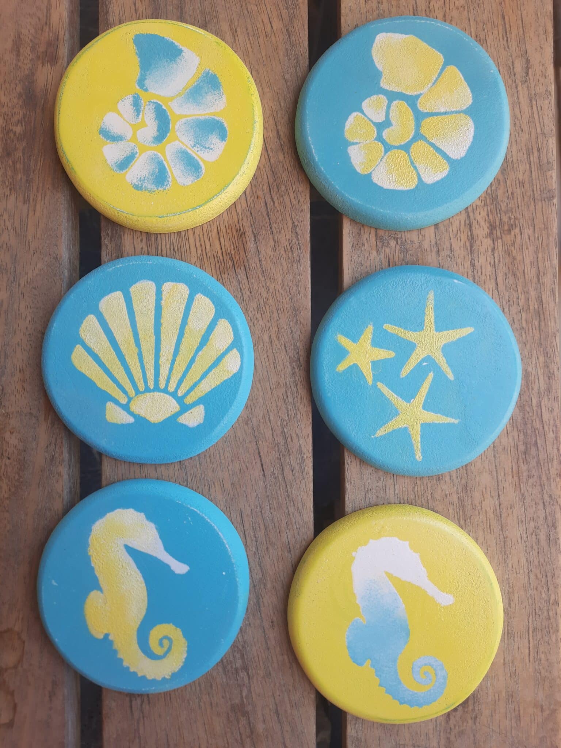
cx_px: 280
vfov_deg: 71.6
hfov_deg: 56.8
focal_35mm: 24
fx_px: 519
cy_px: 374
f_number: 1.8
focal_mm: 5.23
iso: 20
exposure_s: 1/140
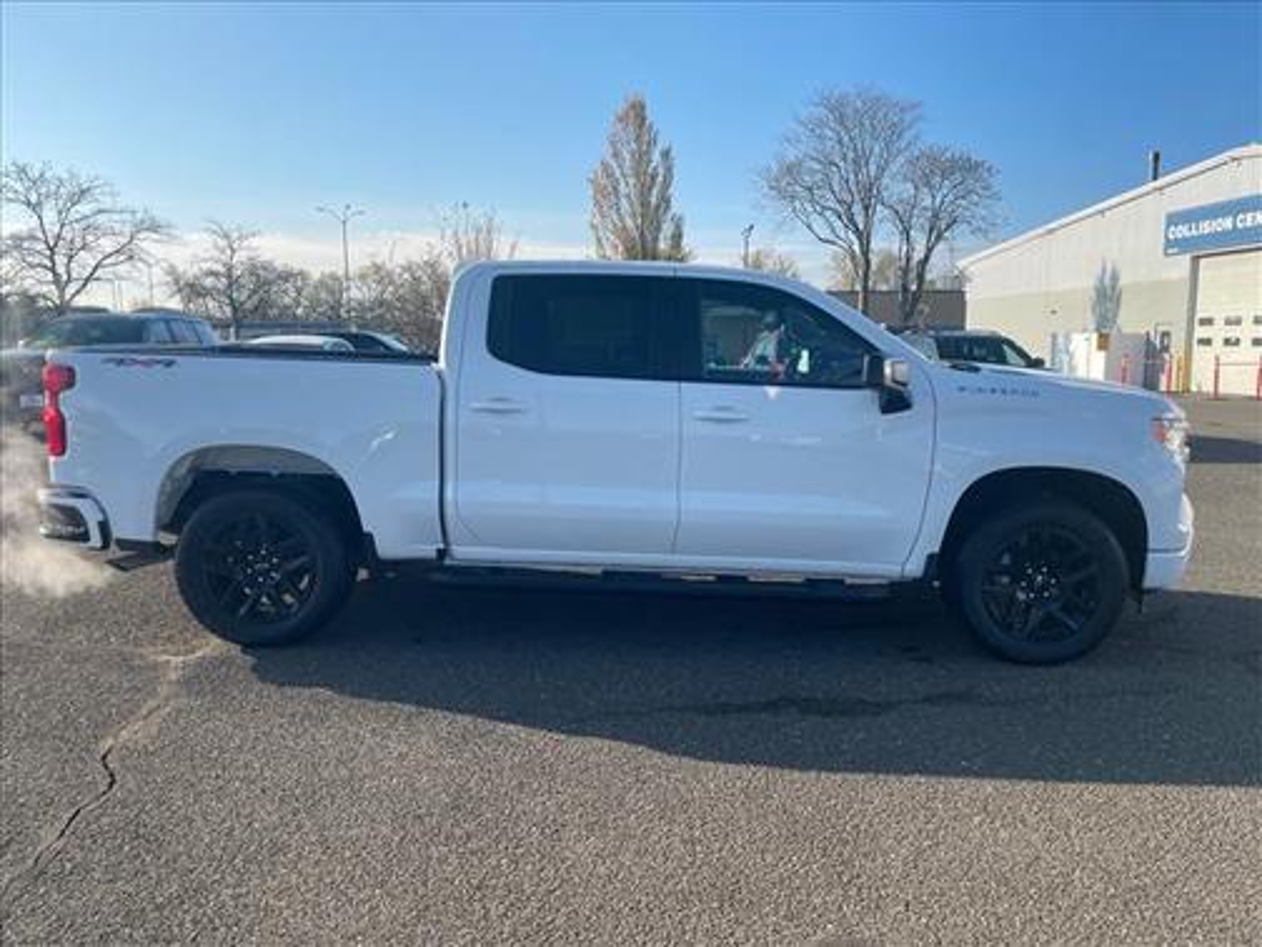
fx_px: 948
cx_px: 631
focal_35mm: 26
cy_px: 474
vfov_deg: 53.1
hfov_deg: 67.3
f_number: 1.6
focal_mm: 4.2
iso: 32
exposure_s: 1/1114
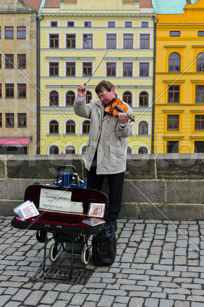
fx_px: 409
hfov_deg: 28.0
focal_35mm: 48
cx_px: 102
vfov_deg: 41.2
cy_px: 154
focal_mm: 32
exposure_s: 1/60
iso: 100
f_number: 6.7
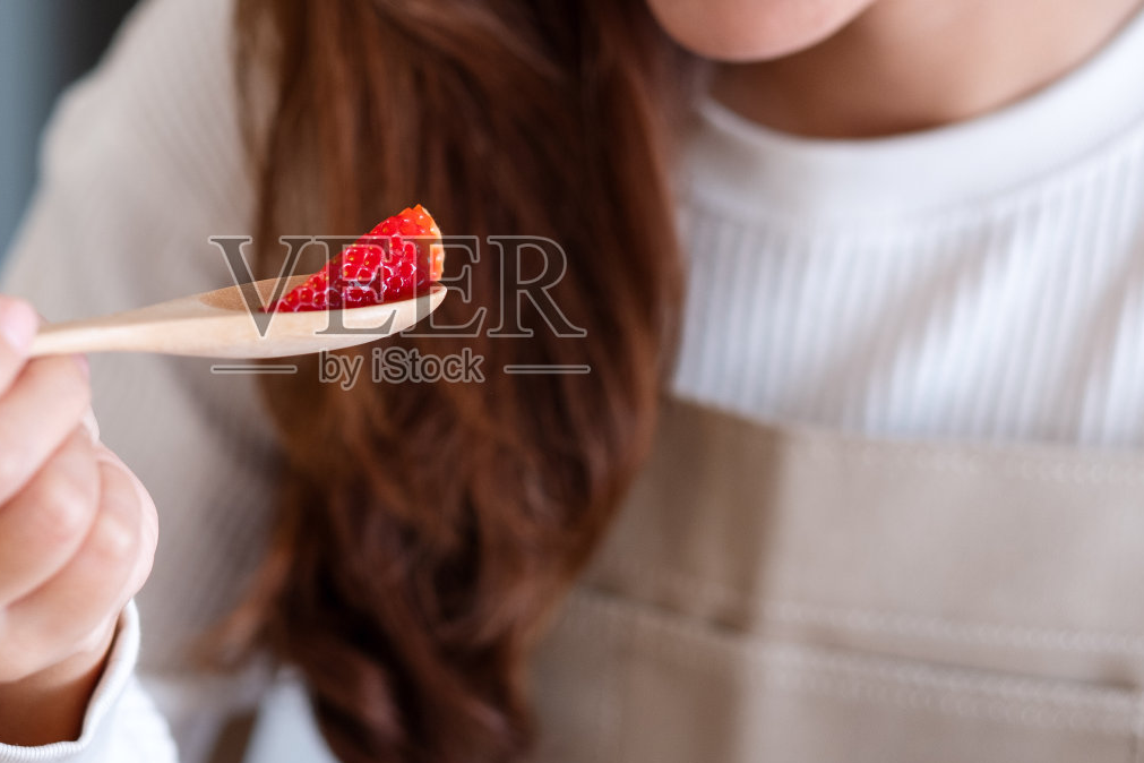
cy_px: 314
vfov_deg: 10.3
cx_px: 399
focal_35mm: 133
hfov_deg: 15.4
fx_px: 4226
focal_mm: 56
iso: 250
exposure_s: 1/80
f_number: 2
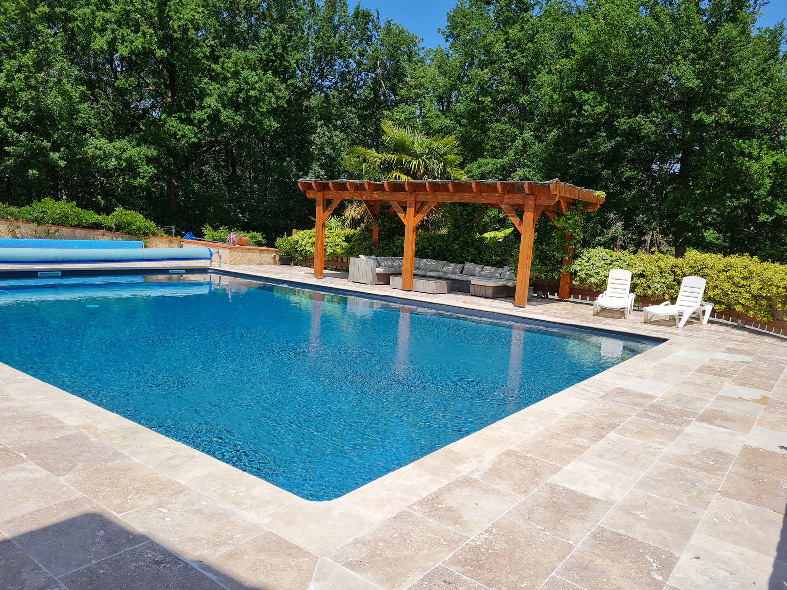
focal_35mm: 26
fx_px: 591
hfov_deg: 67.3
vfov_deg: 53.1
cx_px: 394
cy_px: 295
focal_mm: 5.4
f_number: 1.8
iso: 50
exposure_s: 1/2768
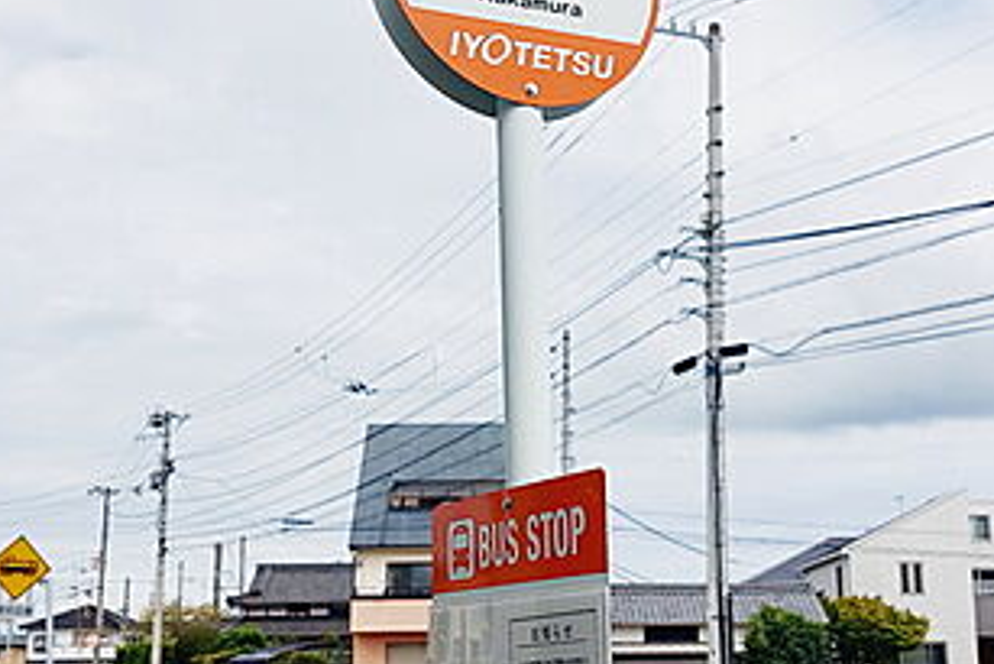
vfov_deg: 25.9
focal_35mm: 52
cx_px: 528
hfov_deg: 38.2
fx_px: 1436
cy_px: 415
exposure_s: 1/2236
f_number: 1.8
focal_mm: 5.23
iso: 25
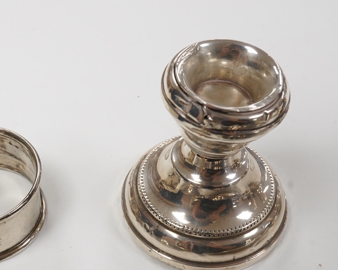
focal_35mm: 68
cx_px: 97
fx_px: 680
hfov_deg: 27.6
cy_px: 181
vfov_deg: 22.4
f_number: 18
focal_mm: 30
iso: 2500
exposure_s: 1/100
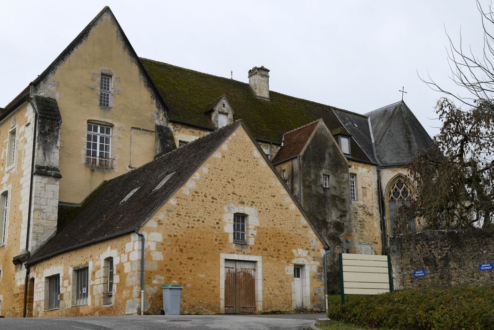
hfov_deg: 39.6
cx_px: 247
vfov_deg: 27.0
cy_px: 165
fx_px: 686
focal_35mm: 50
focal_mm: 50
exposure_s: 1/160
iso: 160
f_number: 6.3
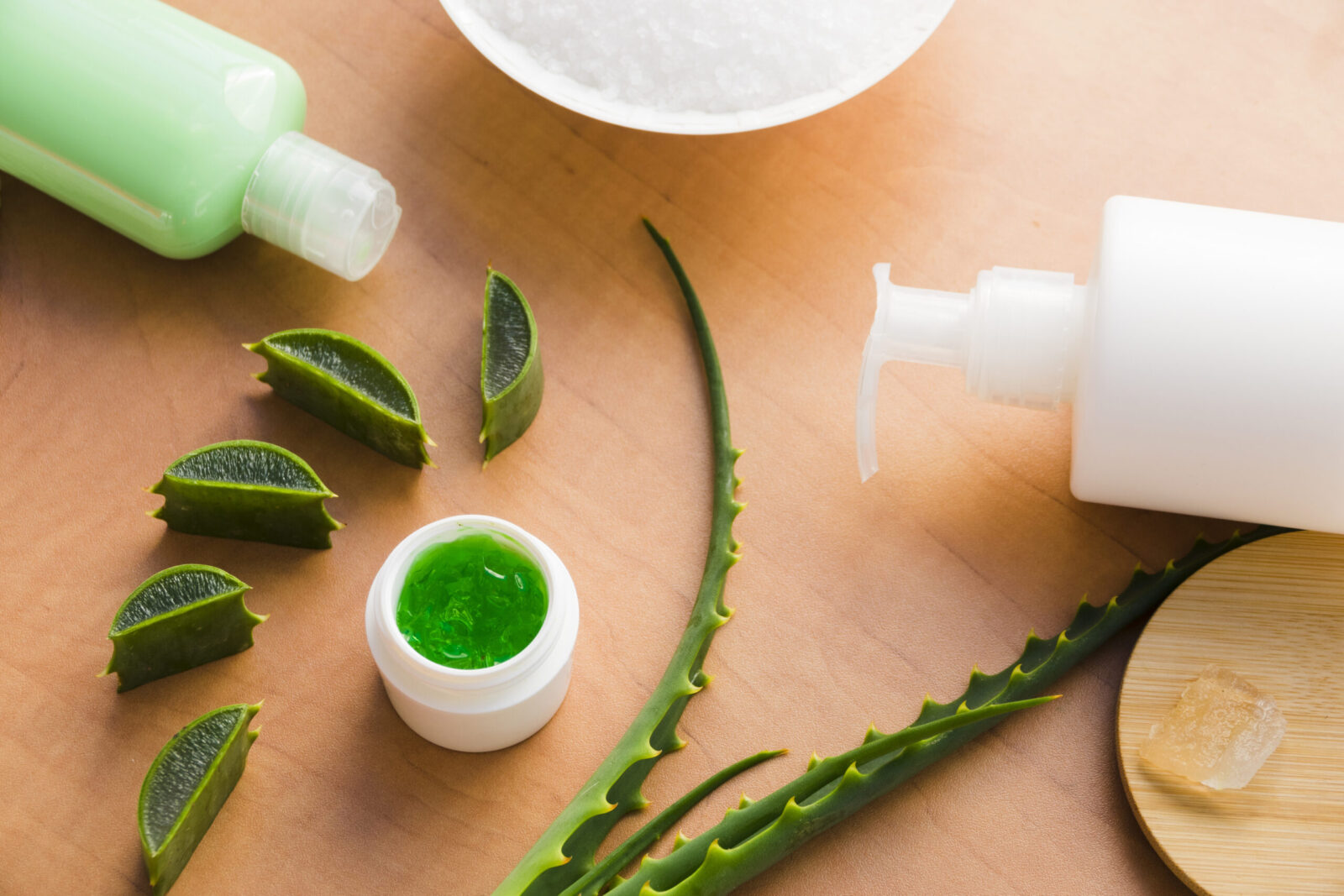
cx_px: 672
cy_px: 448
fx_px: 4443
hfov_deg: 17.2
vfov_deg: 11.5
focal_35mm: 119
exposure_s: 1/200
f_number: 4
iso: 100
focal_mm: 43.48
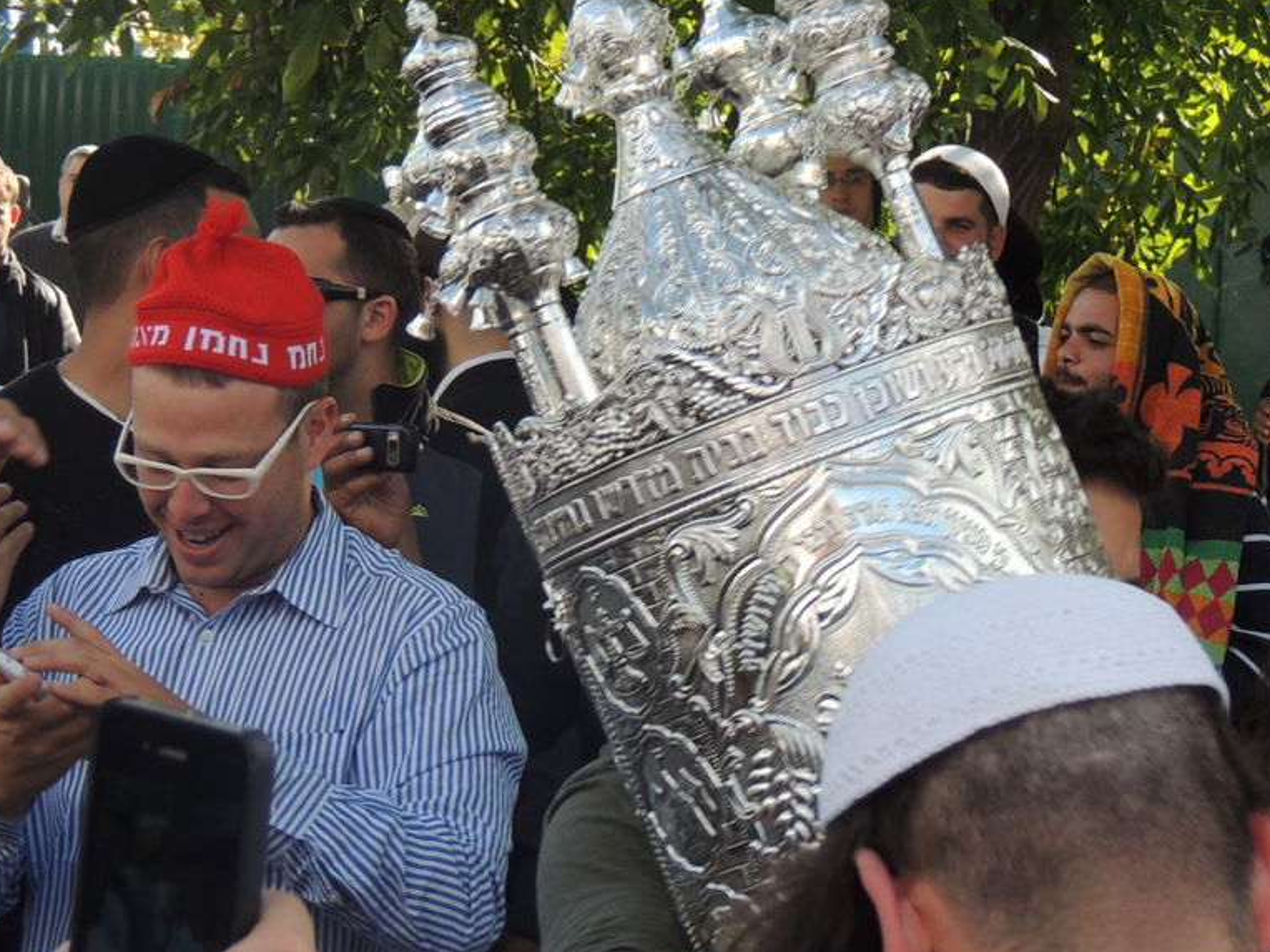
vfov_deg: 13.4
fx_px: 4036
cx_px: 688
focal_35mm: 110
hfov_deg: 17.9
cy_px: 271
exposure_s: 1/250
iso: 100
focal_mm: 10.7
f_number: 3.7
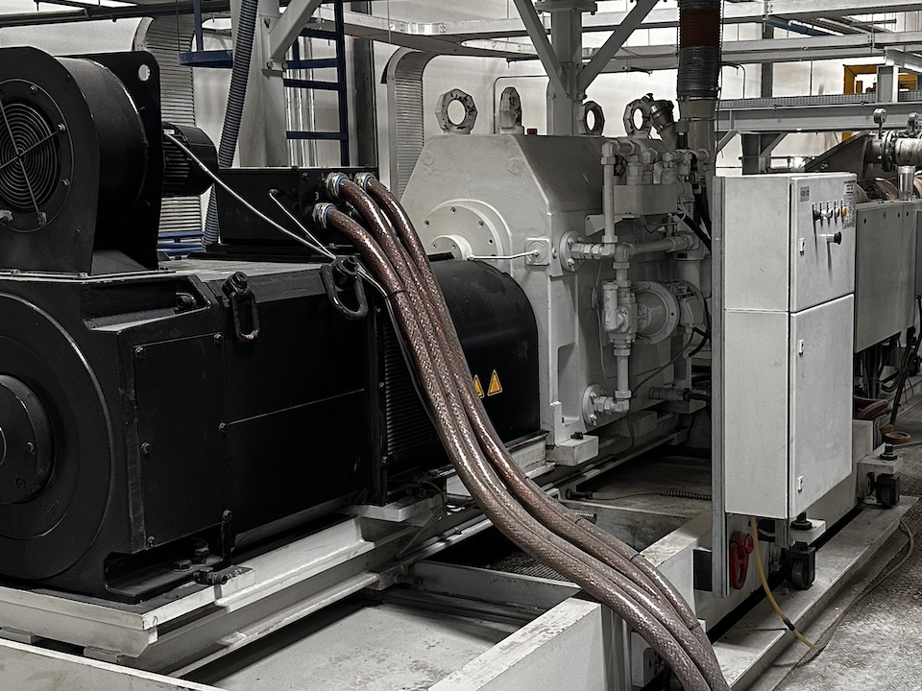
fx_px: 1278
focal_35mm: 48
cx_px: 600
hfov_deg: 39.3
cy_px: 358
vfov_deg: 30.3
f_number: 1.78
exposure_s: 1/60
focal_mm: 6.86
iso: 320
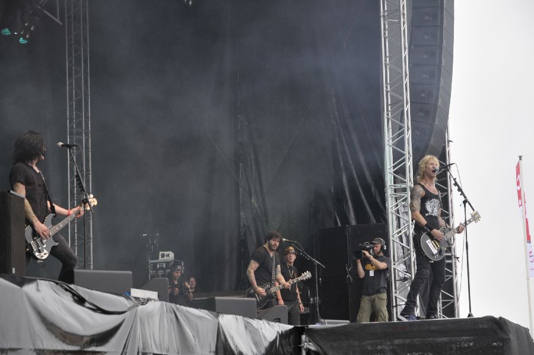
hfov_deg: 19.5
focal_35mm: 105
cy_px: 178
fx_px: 1556
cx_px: 267
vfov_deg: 13.0
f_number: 6.3
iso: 200
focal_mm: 70
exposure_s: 1/160
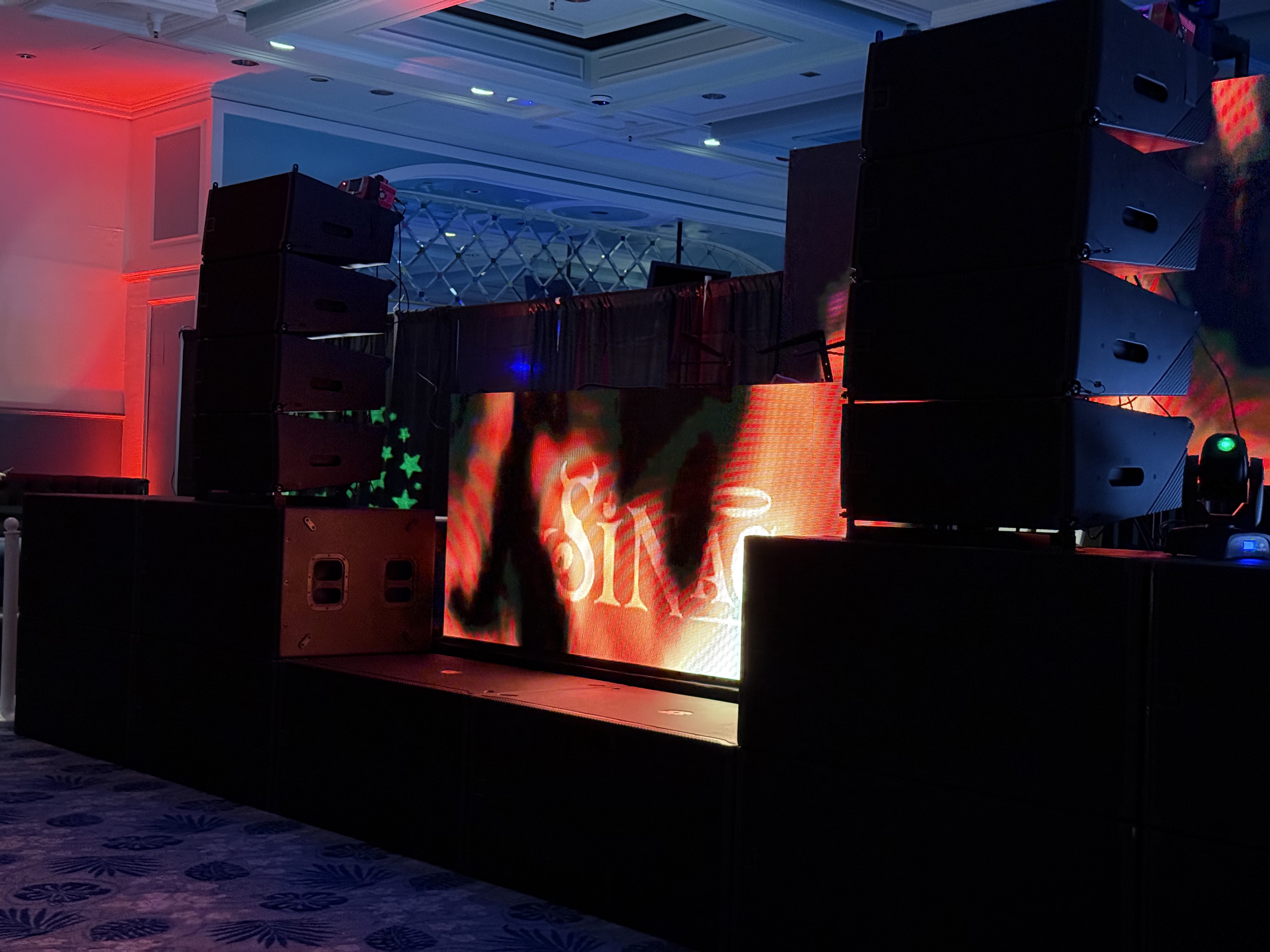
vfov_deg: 30.3
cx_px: 635
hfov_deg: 39.7
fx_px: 1761
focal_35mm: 48
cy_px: 476
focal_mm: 6.76
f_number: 1.78
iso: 640
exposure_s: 1/30
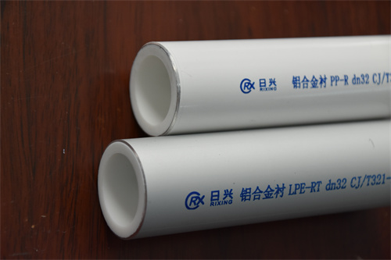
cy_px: 130
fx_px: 1221
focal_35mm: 112
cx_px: 196
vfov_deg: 12.2
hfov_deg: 18.2
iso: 800
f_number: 5.6
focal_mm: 75
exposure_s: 1/125
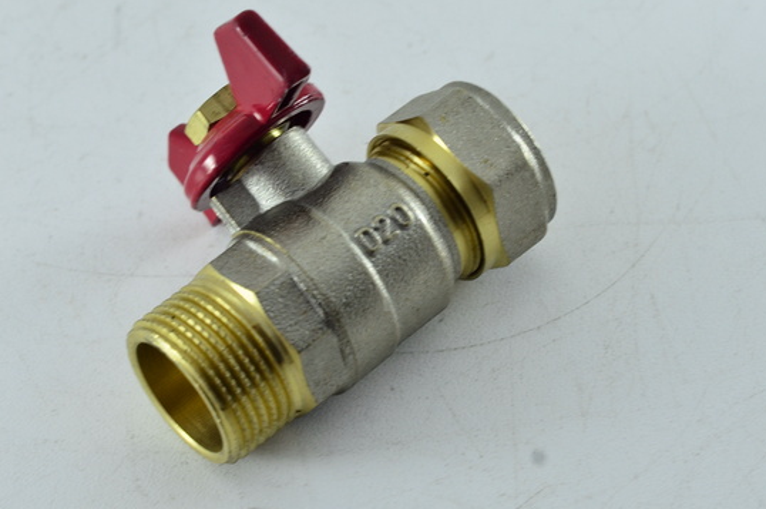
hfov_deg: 19.1
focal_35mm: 107
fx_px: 2273
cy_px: 233
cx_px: 399
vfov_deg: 12.8
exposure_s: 1/100
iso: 320
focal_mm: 50
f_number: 7.1
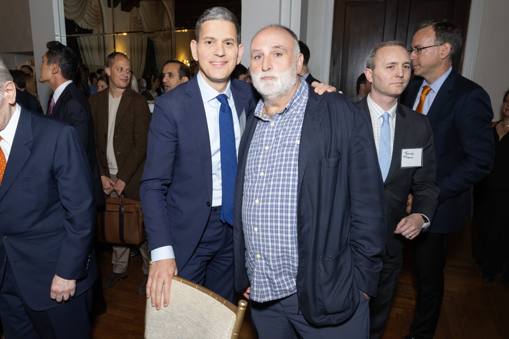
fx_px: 339
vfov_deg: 53.1
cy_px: 170
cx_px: 254
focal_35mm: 24
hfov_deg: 73.7
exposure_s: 1/160
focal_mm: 24
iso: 1250
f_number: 5.6
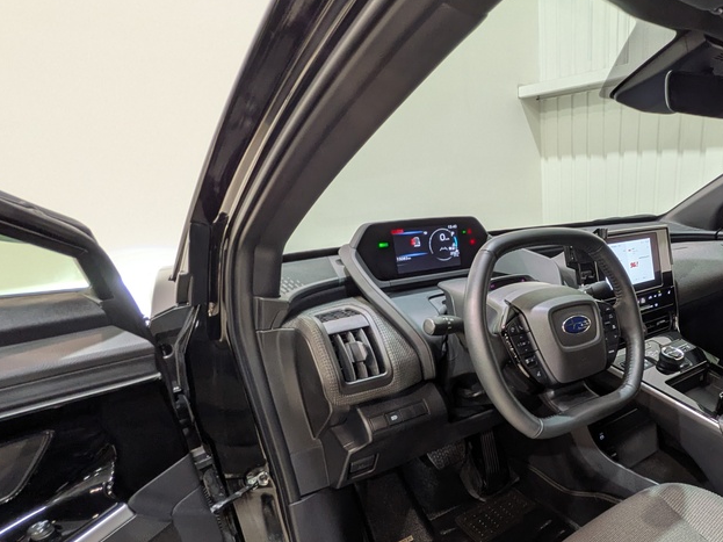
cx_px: 562
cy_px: 393
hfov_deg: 68.0
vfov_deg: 56.5
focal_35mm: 23
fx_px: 480
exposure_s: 1/24
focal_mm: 1.83
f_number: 2.2
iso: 54
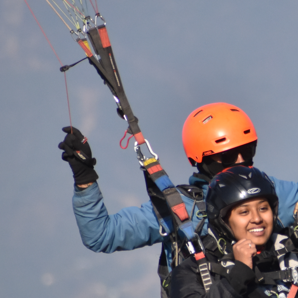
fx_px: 12330
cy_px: 214
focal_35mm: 1266
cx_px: 313
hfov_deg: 1.4
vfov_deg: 1.4
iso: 800
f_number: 7.1
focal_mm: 280
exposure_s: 1/3200
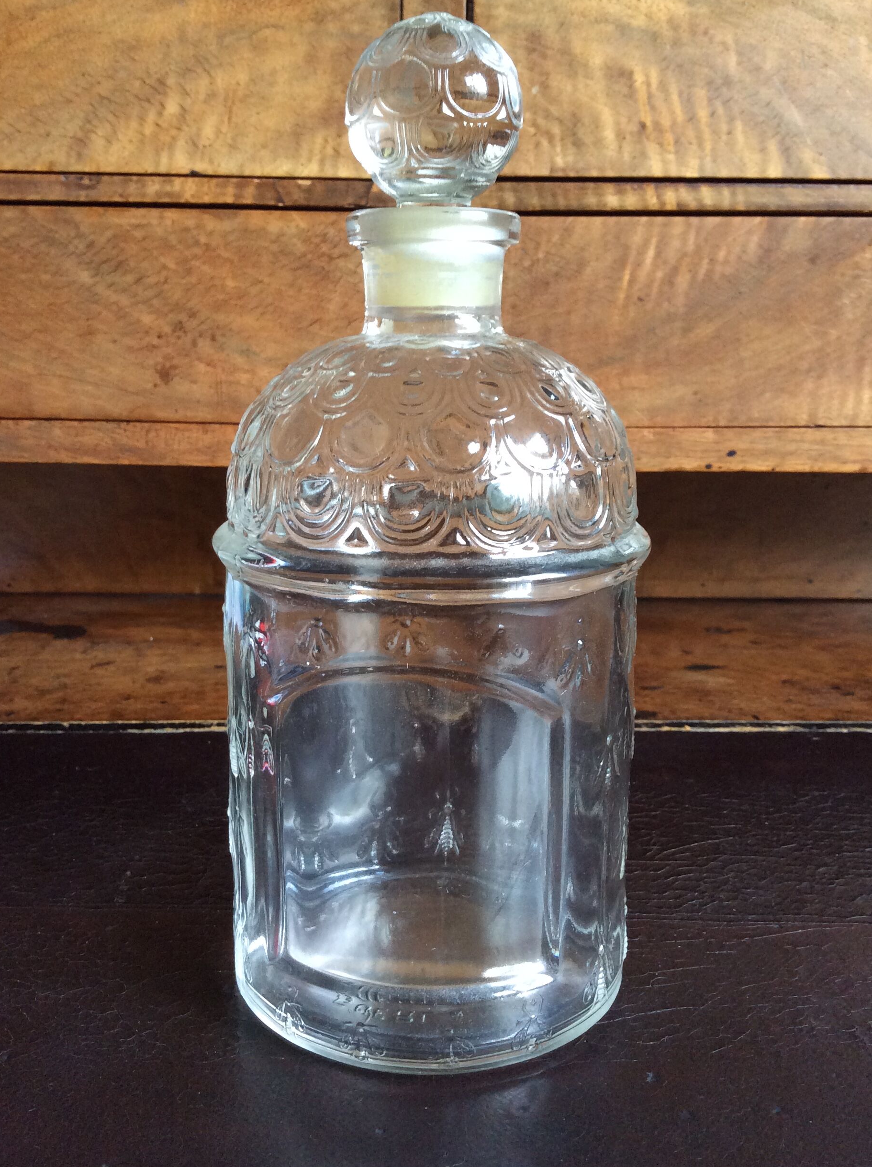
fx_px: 1145
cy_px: 561
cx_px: 435
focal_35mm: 34
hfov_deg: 41.7
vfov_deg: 54.0
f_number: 2.4
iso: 125
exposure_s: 1/25
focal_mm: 3.3
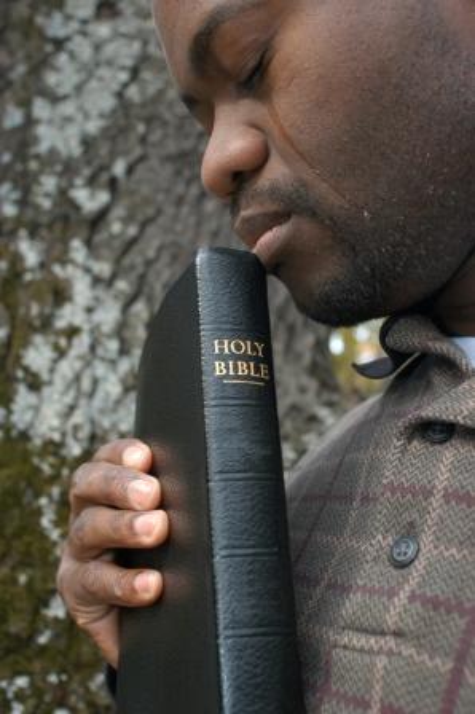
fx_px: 832
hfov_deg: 31.8
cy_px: 357
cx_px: 238
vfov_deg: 46.4
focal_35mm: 42
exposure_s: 1/90
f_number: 5
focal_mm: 28
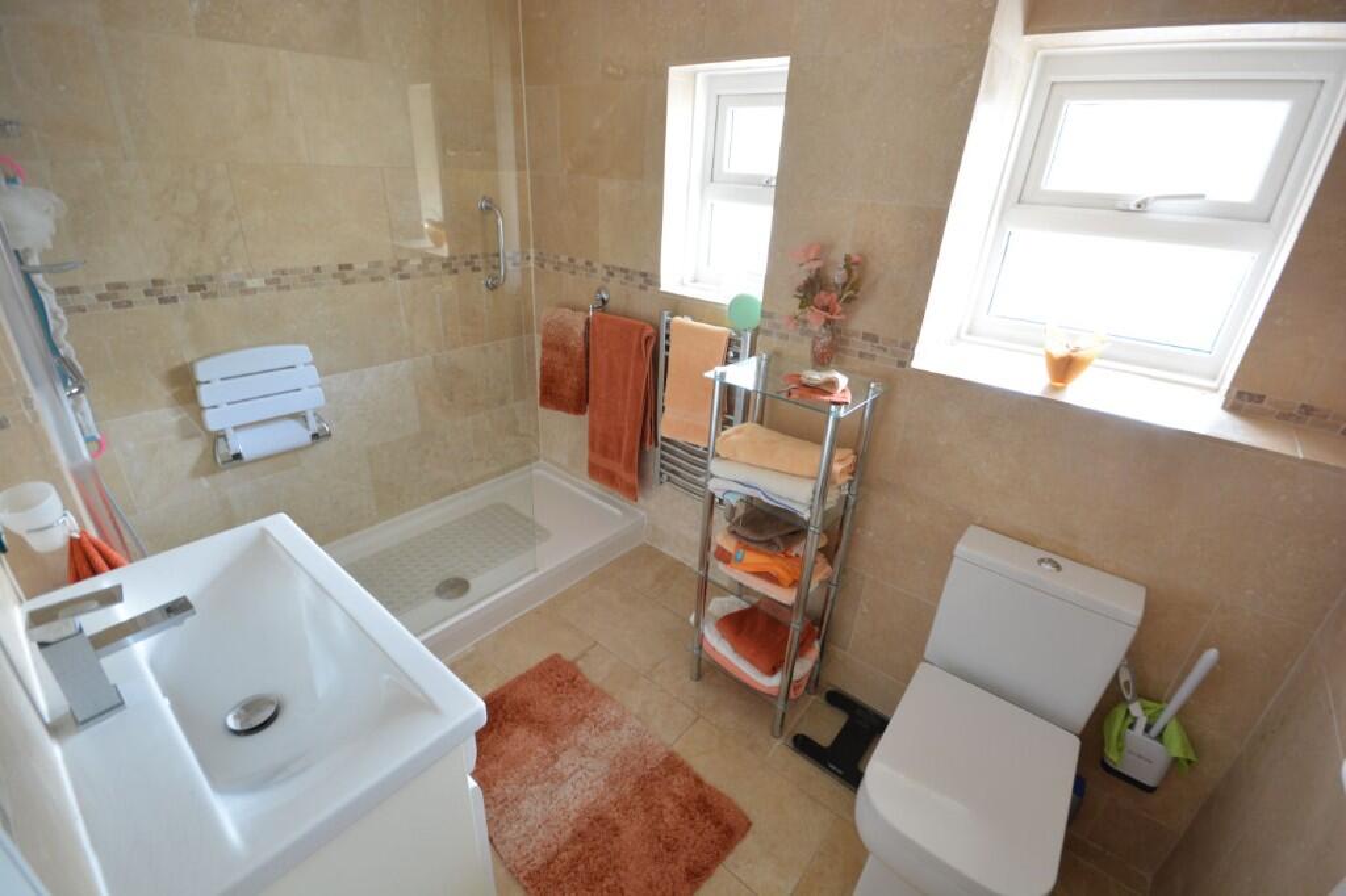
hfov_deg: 100.4
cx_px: 673
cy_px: 448
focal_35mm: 15
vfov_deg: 77.3
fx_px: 561
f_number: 8
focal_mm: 10
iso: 400
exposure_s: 1/2.5
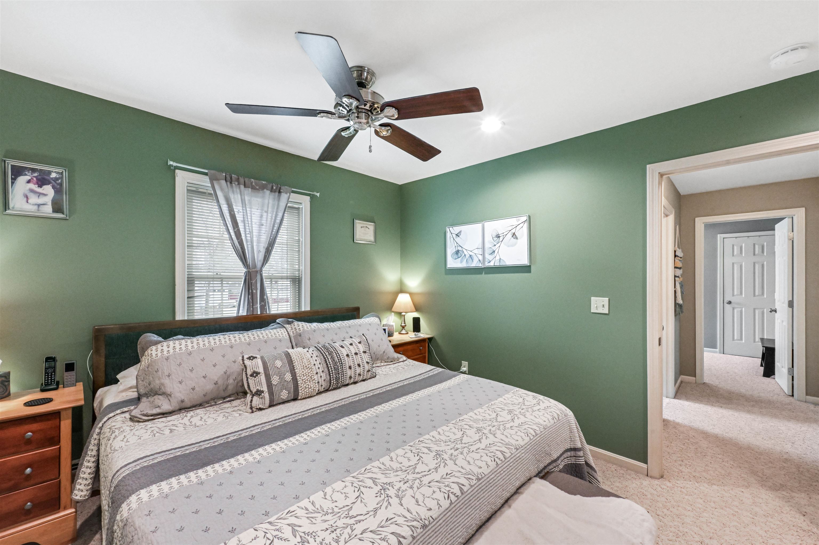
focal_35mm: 14
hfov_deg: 104.3
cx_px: 410
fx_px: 318
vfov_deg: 81.2
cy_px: 272
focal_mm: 14
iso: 4000
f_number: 14
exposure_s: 1/30
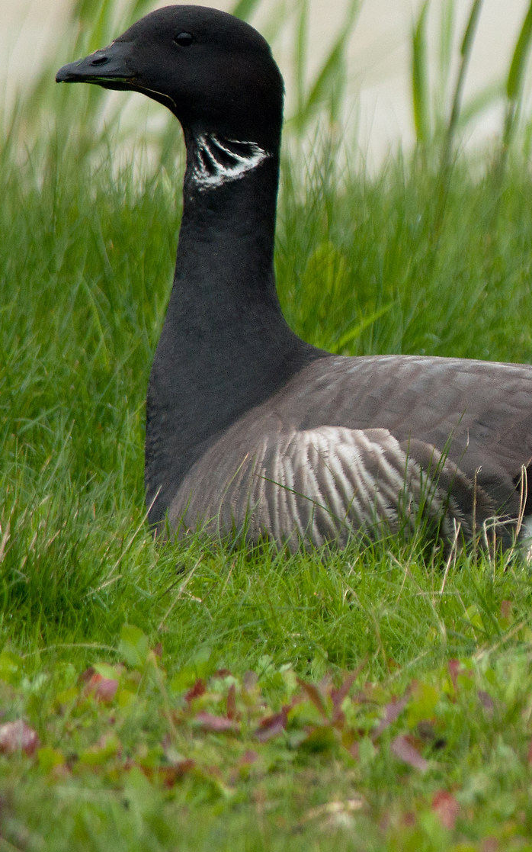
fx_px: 38073
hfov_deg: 0.8
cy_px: 285
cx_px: 604
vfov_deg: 1.3
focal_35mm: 1641
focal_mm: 500
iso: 400
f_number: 6.7
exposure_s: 1/800
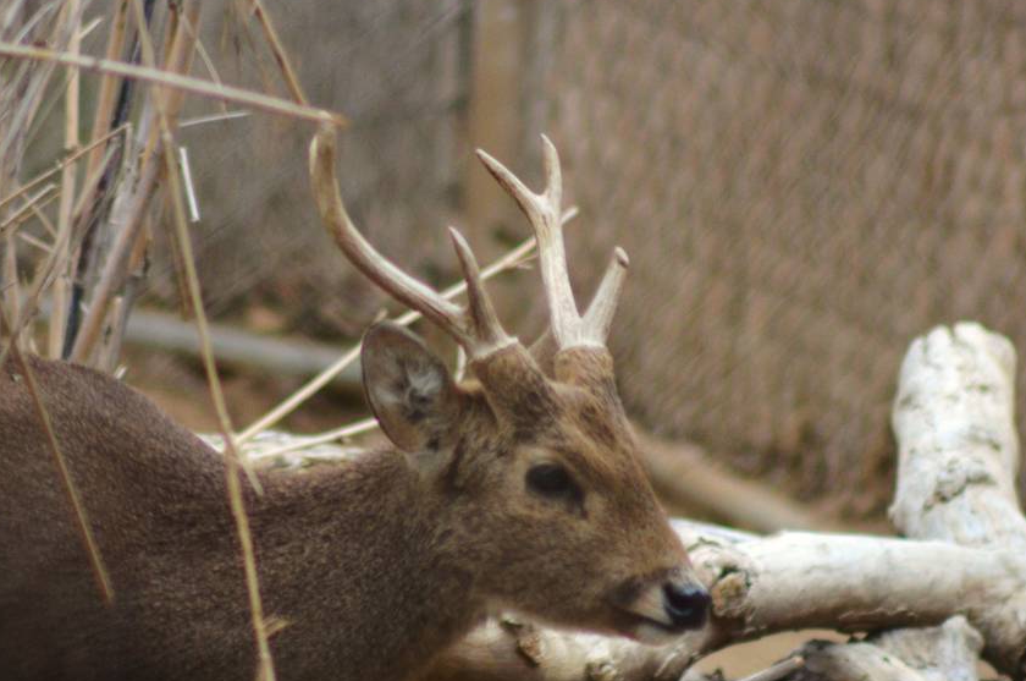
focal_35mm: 857
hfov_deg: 2.4
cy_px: 494
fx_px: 24382
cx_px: 478
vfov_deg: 1.6
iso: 800
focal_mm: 300
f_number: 5.6
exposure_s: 1/800
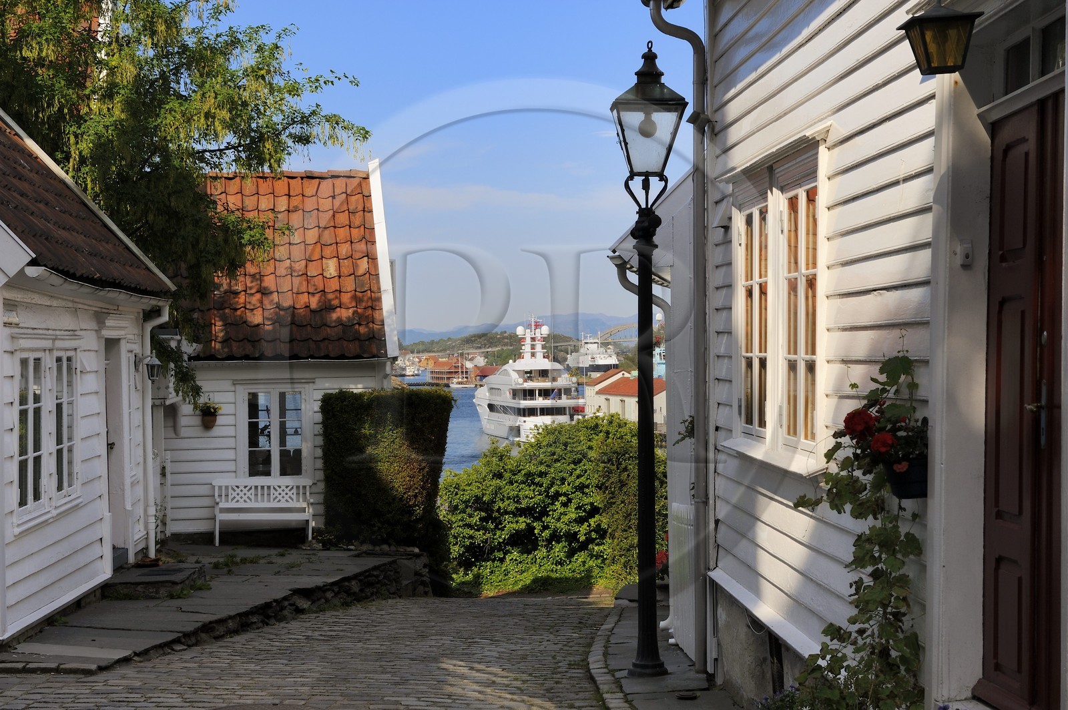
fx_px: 1838
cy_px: 355
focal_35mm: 62
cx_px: 534
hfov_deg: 32.4
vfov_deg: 21.9
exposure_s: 1/125
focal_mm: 62
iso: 200
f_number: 18
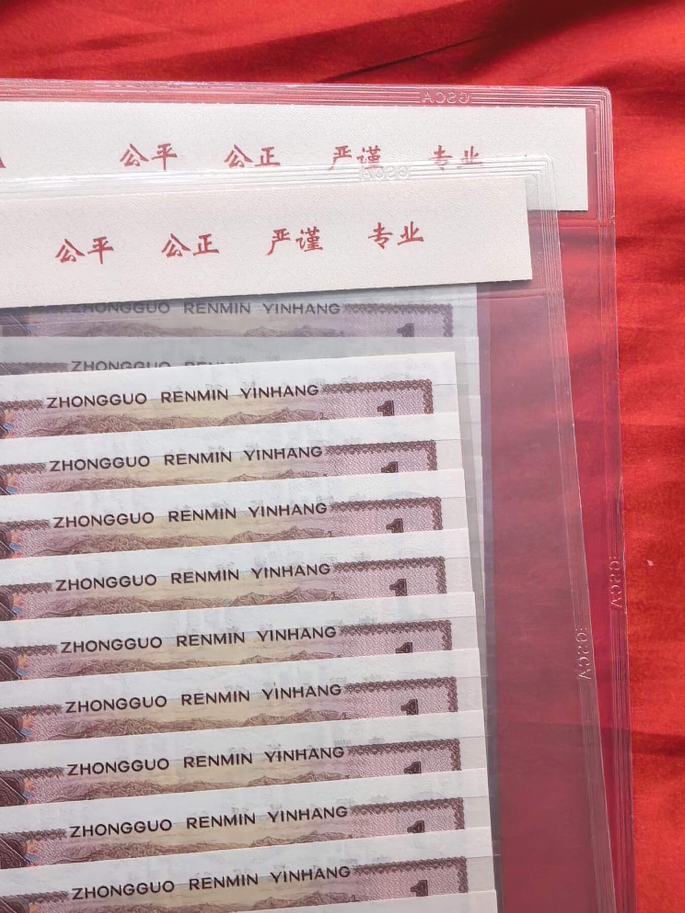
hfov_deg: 30.3
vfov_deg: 39.7
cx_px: 342
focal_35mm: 48
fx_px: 1266
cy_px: 456
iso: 50
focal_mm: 1.95
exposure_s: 1/100
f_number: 2.2
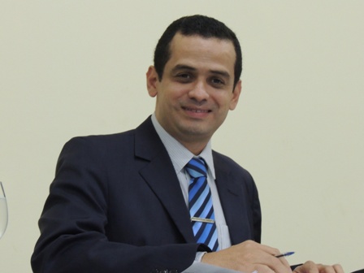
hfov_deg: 23.0
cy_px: 136
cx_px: 182
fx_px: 894
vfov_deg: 17.4
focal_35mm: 85
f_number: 7.1
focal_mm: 15.1
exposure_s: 1/15
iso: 800
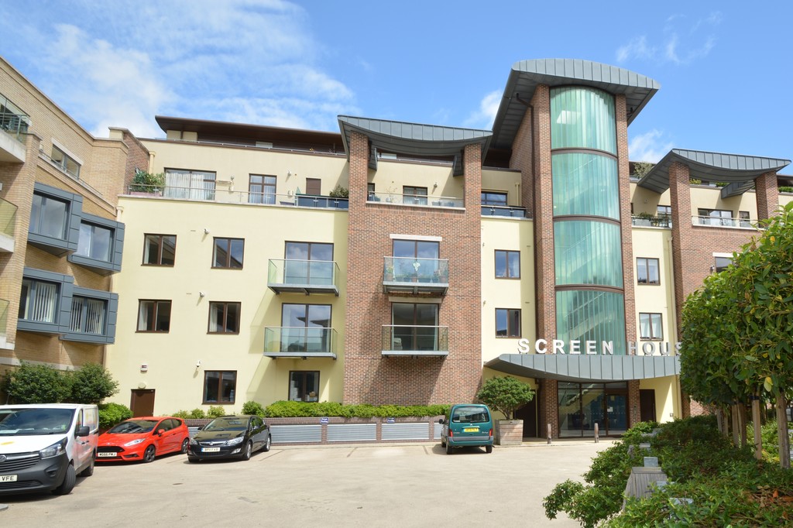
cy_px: 264
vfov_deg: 77.3
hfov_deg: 100.4
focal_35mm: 15
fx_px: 330
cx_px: 396
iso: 100
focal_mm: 10
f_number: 8
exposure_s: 1/200
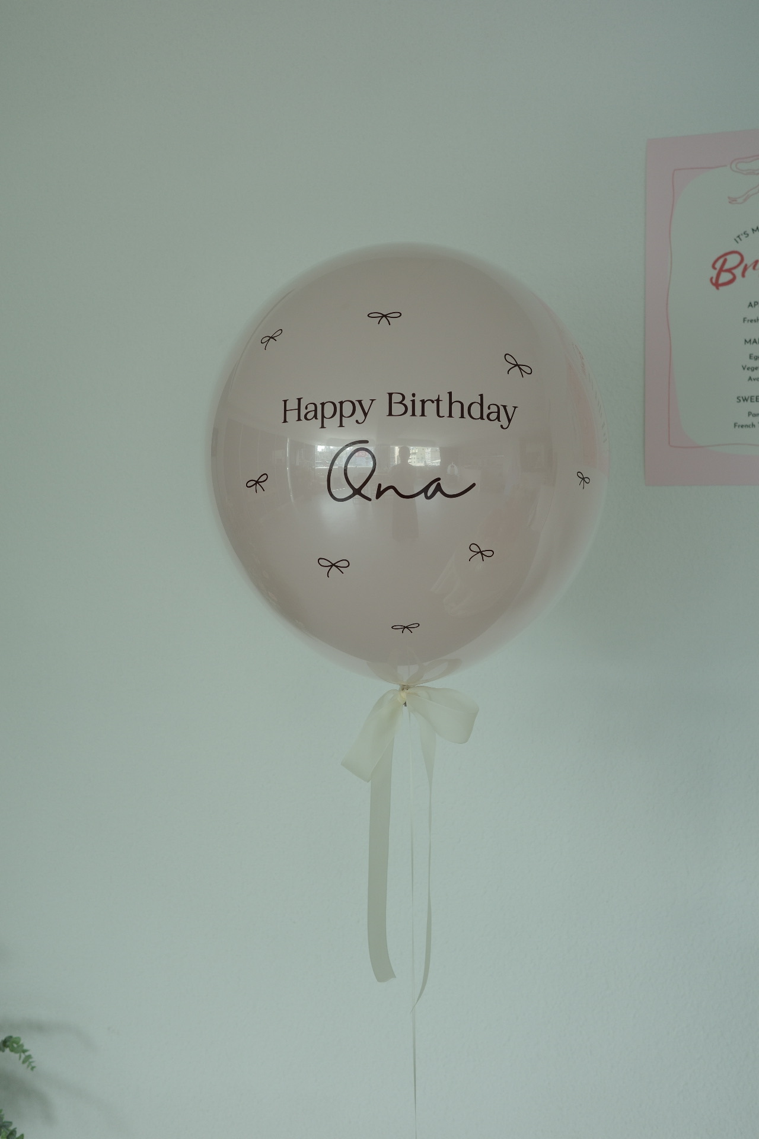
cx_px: 380
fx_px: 1265
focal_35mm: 40
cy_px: 570
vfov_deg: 48.5
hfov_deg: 33.4
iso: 100
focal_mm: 26
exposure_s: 1/125
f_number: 2.8
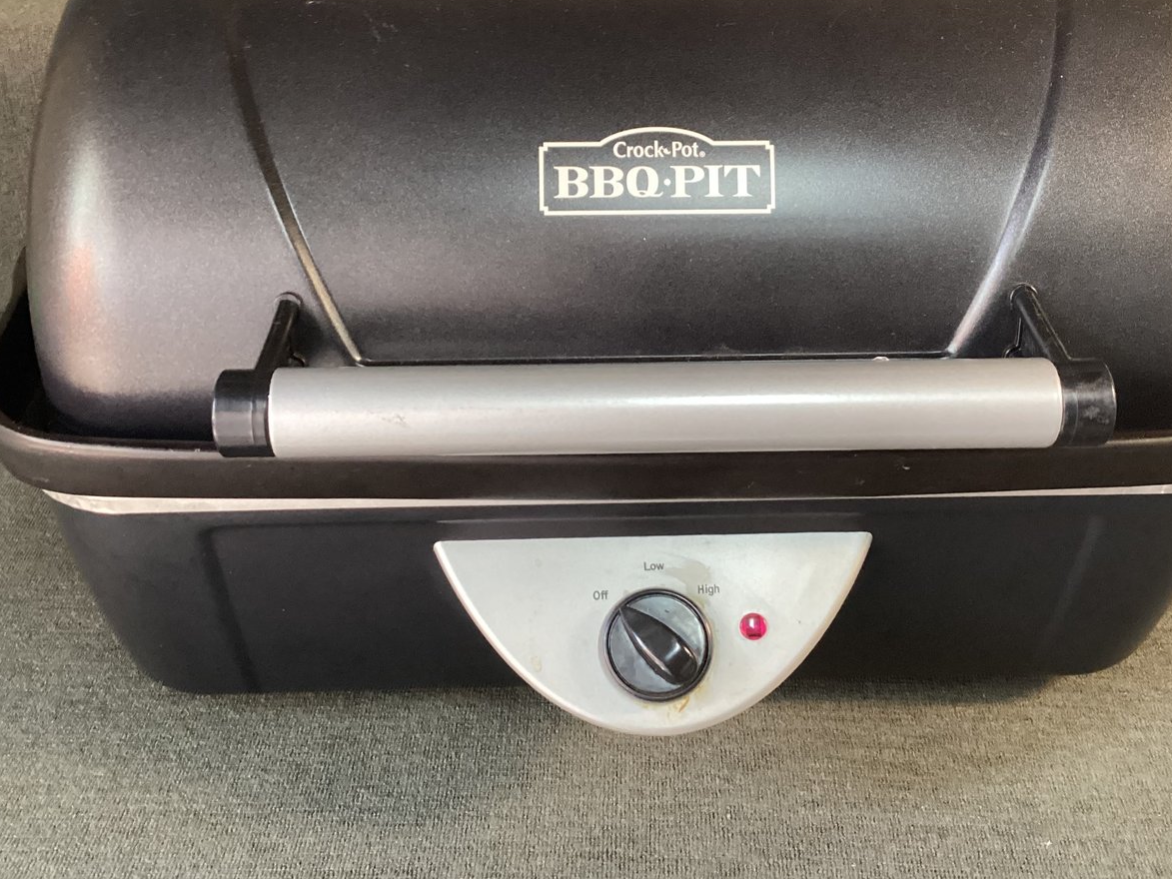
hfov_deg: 46.8
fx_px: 1354
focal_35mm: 40
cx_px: 606
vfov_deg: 35.9
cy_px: 368
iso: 320
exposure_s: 1/60
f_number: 2.4
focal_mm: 3.3
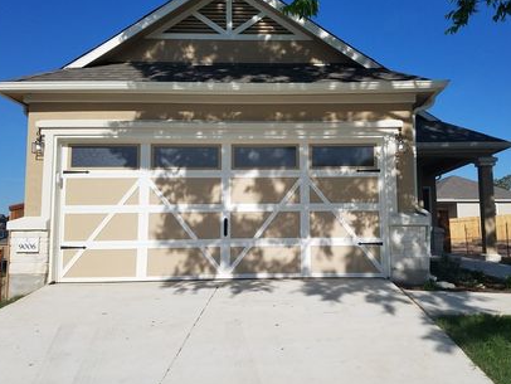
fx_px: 473
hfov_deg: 56.5
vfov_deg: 44.1
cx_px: 296
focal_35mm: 32
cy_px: 171
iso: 50
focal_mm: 4.2
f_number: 1.7
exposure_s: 1/4816
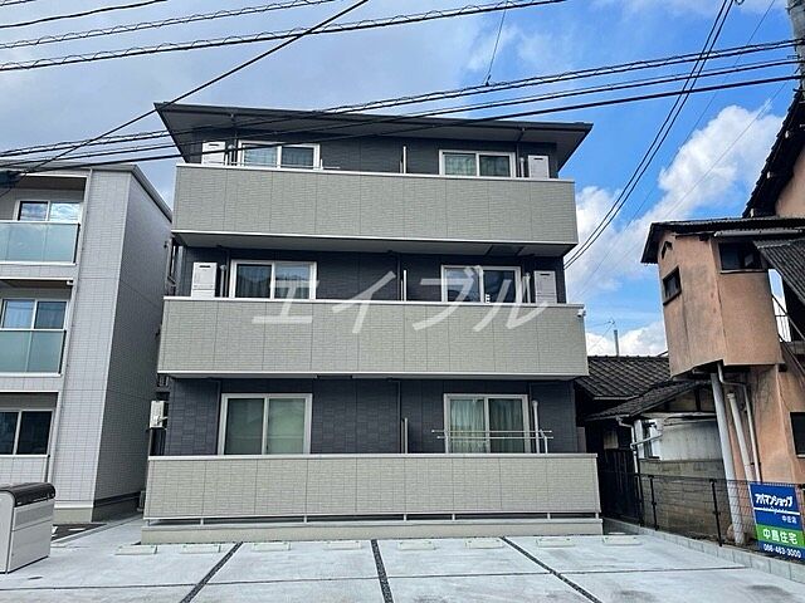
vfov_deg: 53.1
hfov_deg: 67.3
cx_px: 402
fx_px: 605
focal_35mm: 26
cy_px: 302
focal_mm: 4.2
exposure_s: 1/1949
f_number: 1.6
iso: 32
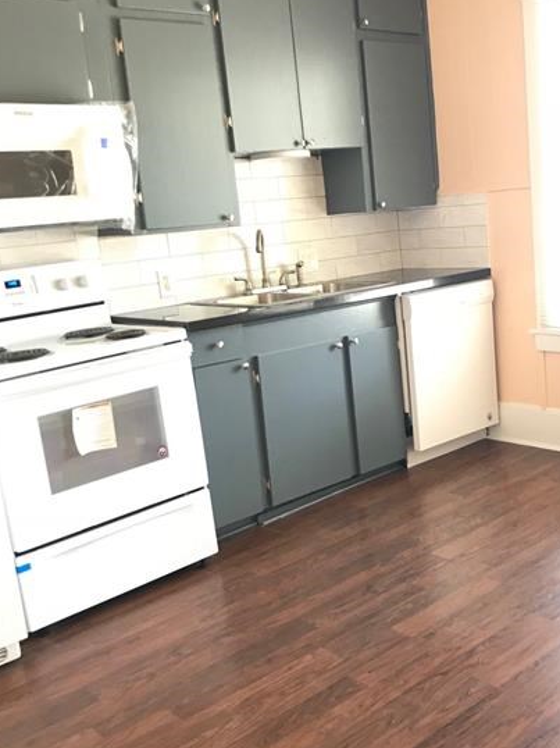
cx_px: 368
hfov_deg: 35.6
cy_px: 371
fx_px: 863
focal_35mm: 40
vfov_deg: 46.8
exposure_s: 1/20
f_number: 1.8
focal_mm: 3.99
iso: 40
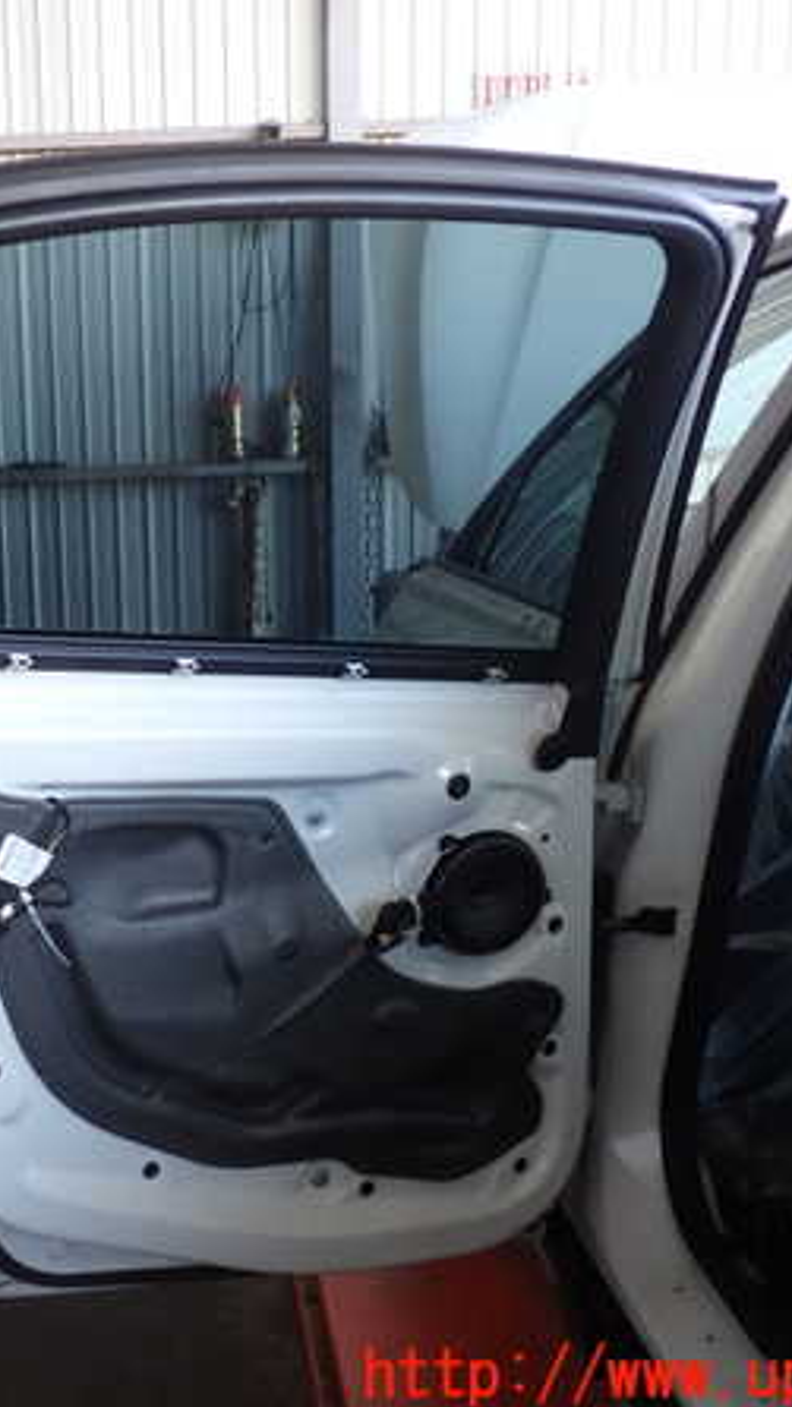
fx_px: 1642
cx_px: 129
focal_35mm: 44
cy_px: 707
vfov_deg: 46.4
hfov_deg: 26.5
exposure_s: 1/60
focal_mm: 5.4
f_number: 2.3
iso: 160
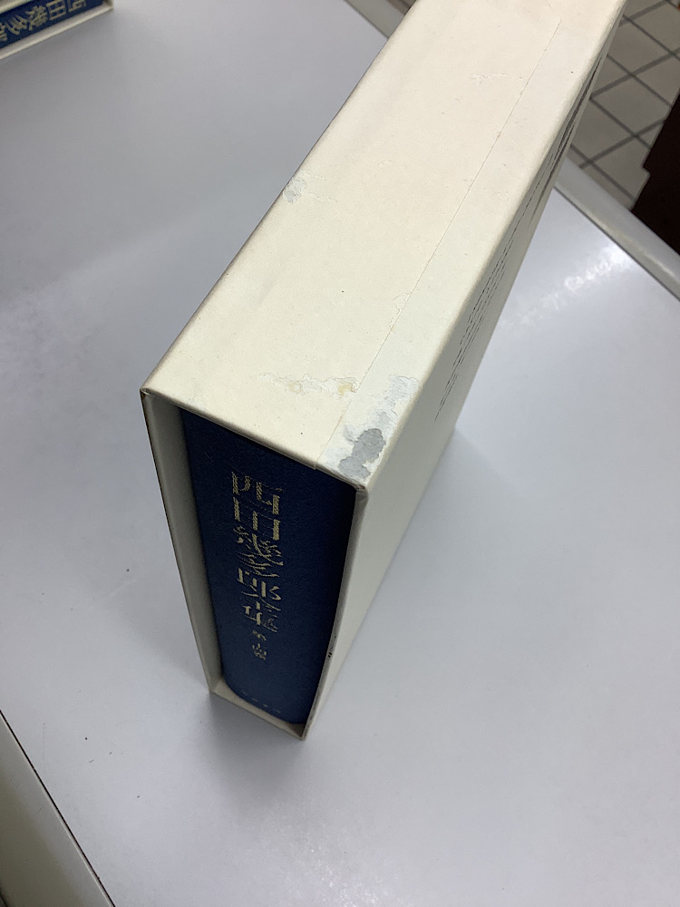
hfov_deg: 45.4
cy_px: 454
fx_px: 812
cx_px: 340
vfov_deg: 58.4
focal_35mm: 31
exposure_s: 1/100
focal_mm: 3.3
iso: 32
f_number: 2.4
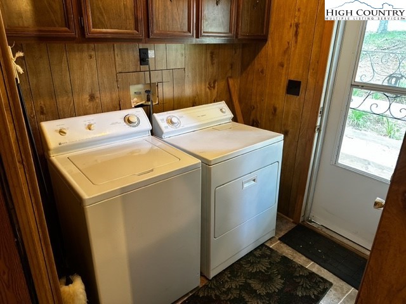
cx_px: 203
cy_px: 152
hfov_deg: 71.6
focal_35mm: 24
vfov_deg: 56.8
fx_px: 281
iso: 500
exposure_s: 1/60
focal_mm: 6.86
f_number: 1.78
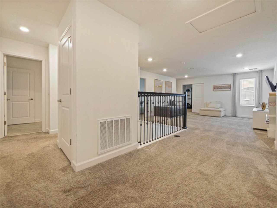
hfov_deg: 102.1
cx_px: 138
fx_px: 112
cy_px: 104
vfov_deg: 85.7
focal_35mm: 14
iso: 2000
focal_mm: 7
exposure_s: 1/60
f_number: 4
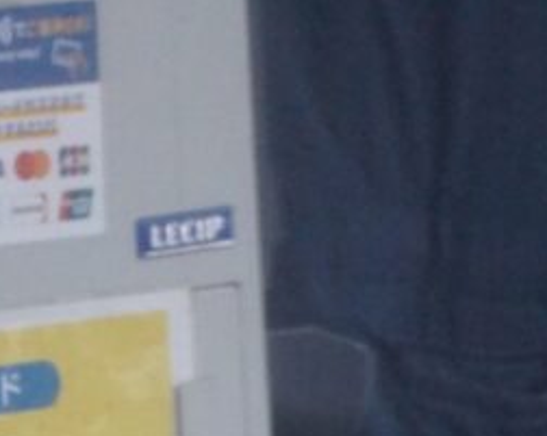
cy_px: 393
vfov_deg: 1.1
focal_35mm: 1433
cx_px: -365
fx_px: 23172
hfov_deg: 1.4
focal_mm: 250
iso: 3200
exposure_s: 1/400
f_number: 6.3
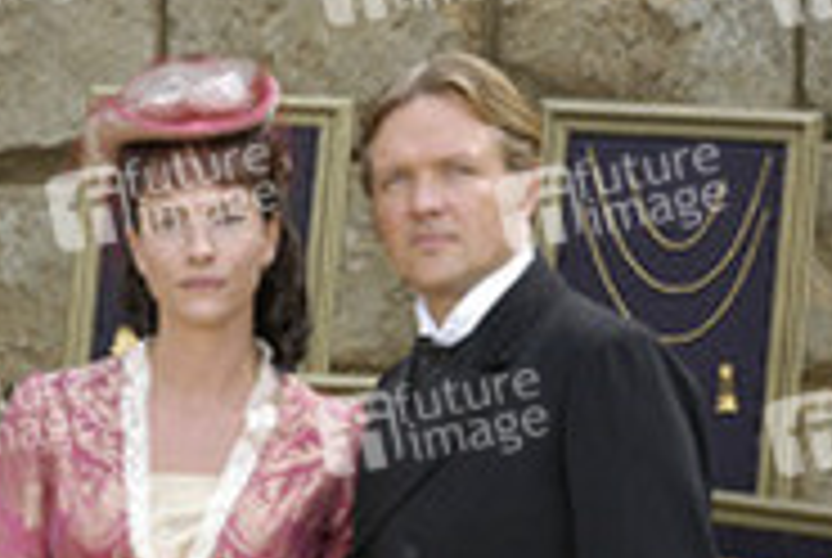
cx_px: 43
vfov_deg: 6.1
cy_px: 536
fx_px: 5231
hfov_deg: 9.0
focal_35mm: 226
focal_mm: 62
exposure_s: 1/125
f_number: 9
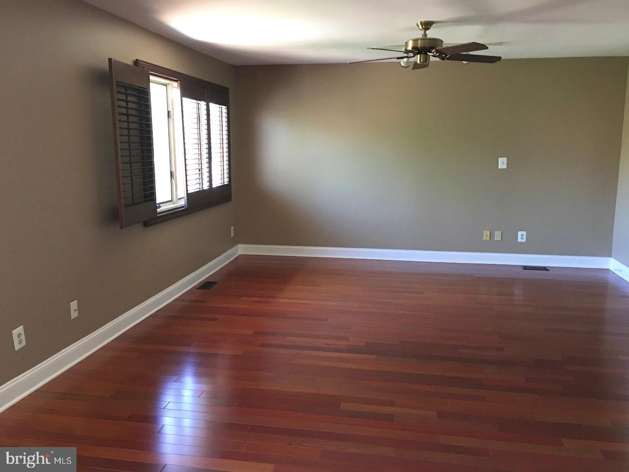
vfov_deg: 48.2
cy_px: 236
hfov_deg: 61.7
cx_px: 314
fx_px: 527
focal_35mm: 29
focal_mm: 4.15
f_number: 2.2
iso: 100
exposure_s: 1/15
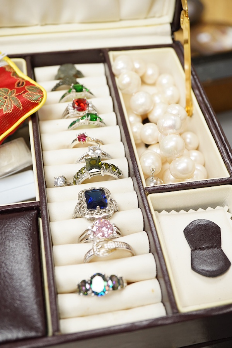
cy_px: 174
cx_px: 116
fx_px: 435
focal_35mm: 45
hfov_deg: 29.9
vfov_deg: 43.6
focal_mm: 30
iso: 1250
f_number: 8
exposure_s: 1/125
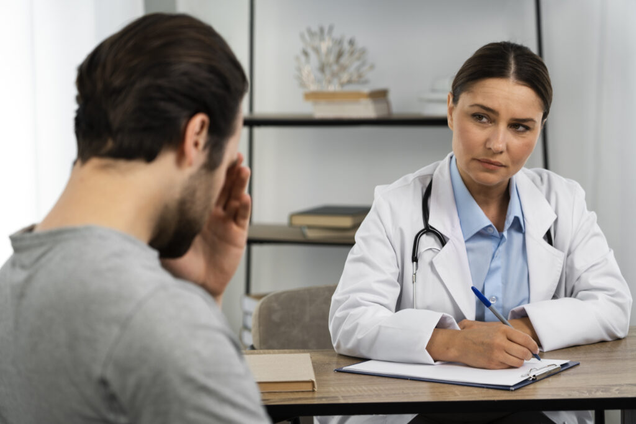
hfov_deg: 23.9
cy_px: 212
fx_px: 1502
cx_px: 318
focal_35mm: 85
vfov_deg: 16.1
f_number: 4
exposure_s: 1/160
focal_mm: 85
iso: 320
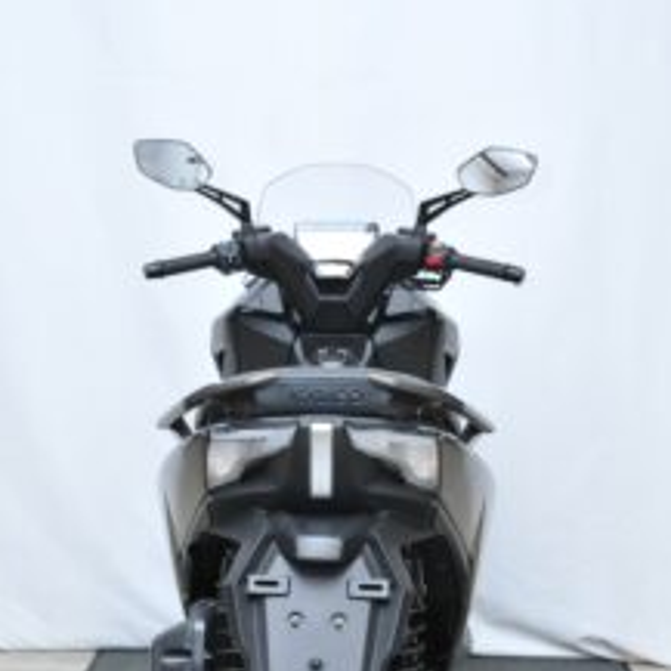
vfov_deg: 21.6
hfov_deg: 21.9
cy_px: 543
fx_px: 1733
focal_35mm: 79
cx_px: 306
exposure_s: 1/60
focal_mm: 48
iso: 2000
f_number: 9
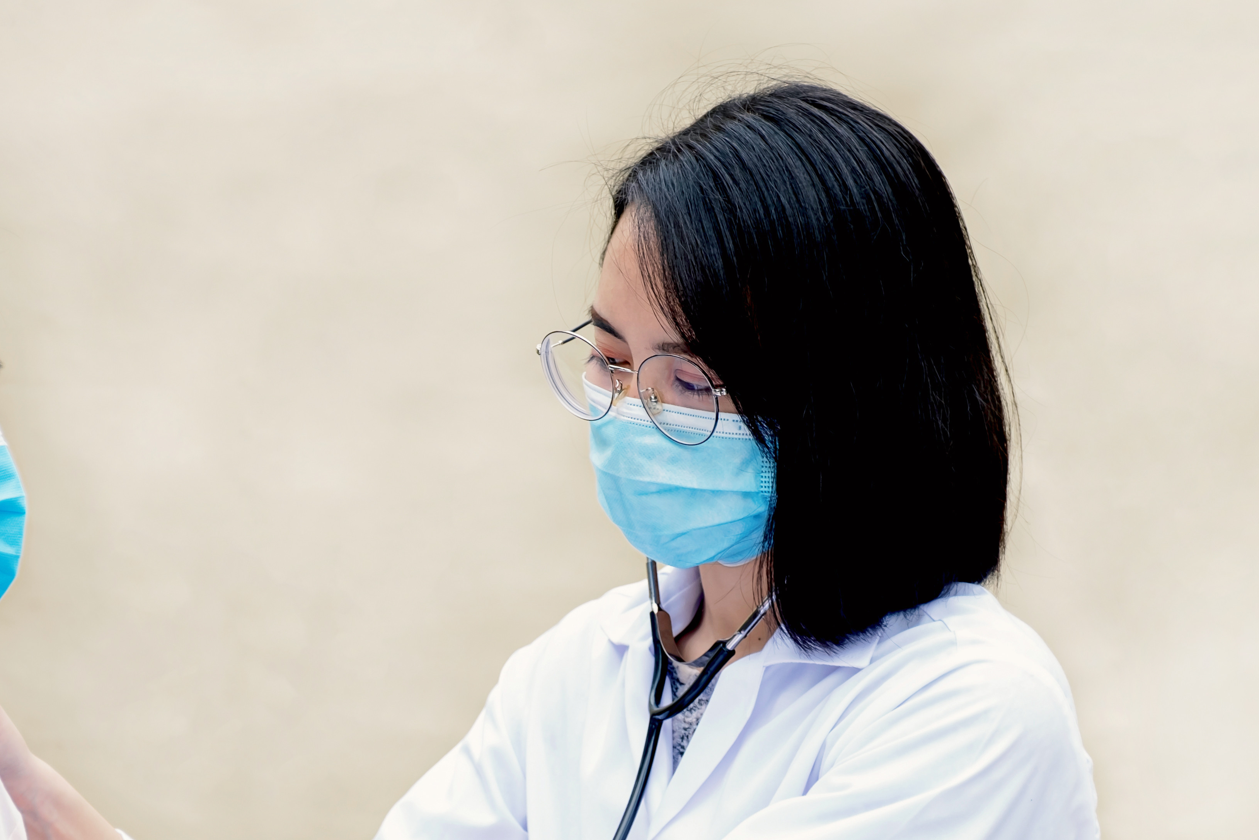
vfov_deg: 8.6
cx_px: 501
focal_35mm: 159
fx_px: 5561
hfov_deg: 12.9
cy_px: 587
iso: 80
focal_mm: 55
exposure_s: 1/200
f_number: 2.8
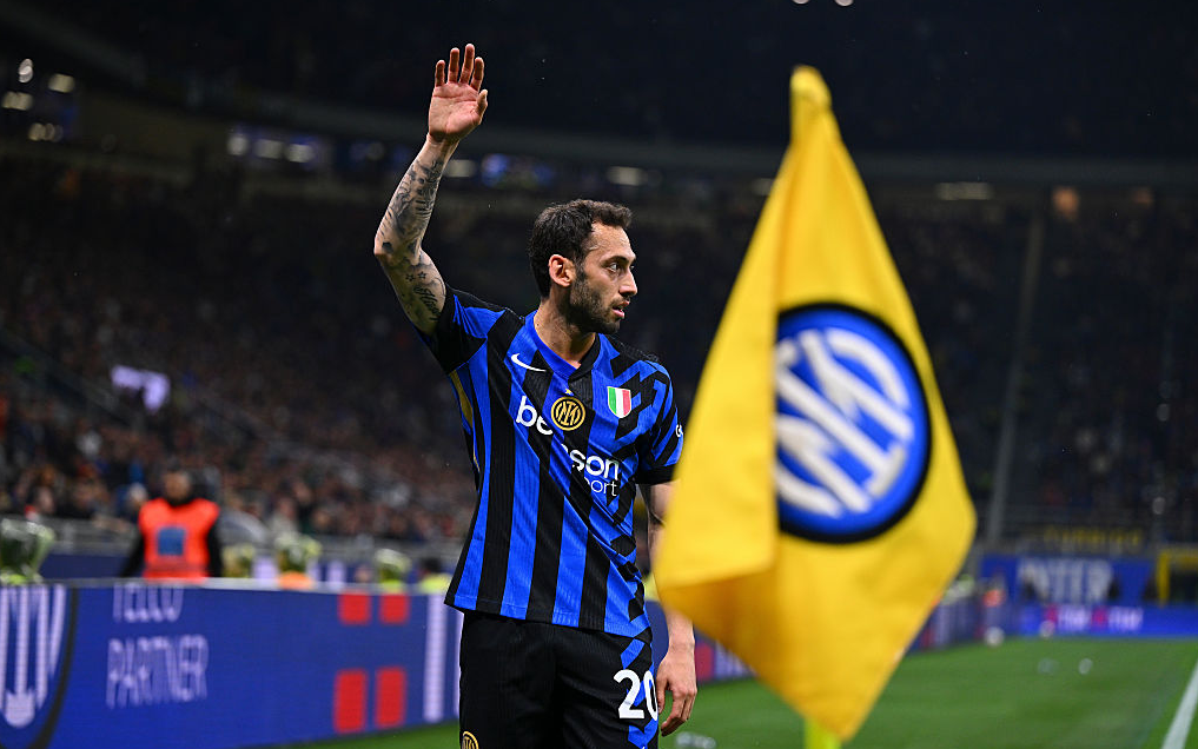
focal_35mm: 118
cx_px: 601
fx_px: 3853
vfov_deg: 11.1
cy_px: 376
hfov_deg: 17.7
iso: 2000
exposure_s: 1/1600
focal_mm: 115
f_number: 2.8
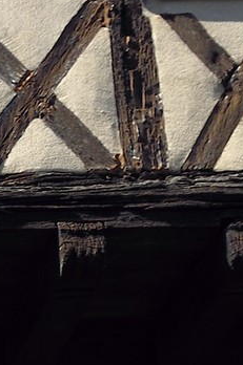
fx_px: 1686
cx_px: -519
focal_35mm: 166
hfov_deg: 7.2
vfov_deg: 11.0
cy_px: 785
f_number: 7.1
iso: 400
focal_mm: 24
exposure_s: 1/500
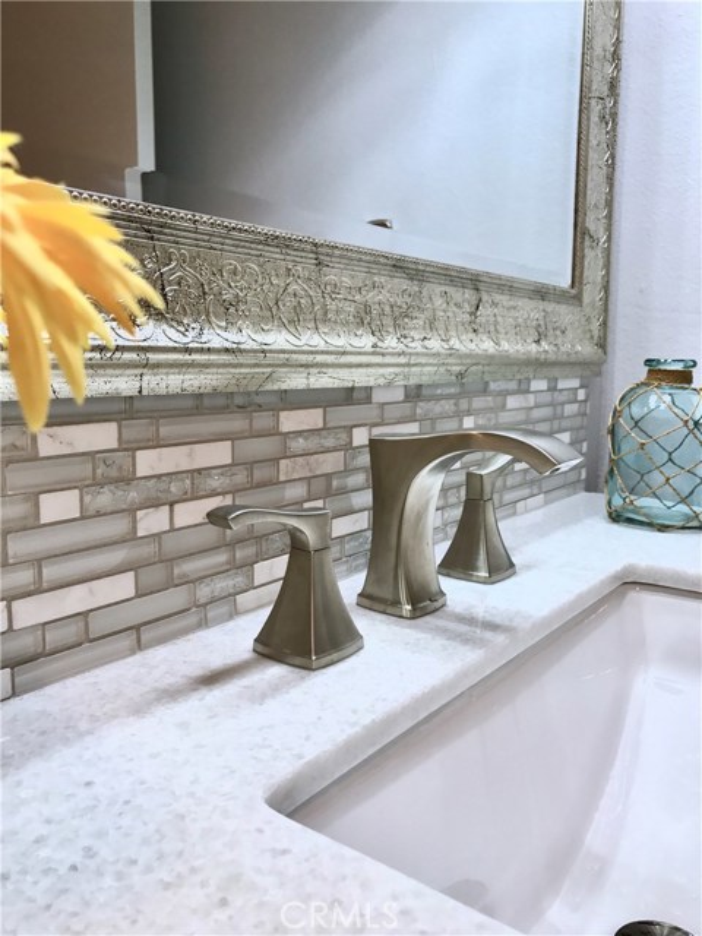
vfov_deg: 63.4
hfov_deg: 49.7
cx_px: 351
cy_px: 468
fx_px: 757
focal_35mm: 28
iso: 40
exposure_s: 1/120
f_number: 1.8
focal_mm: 3.99
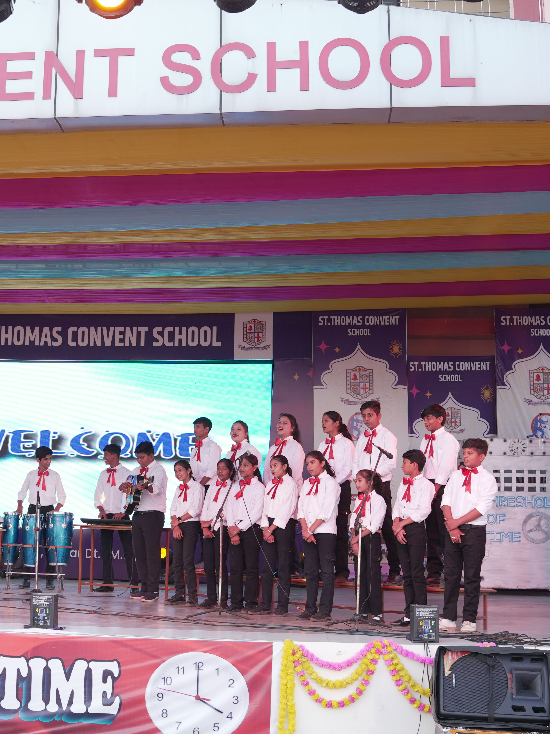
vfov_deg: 32.2
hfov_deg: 23.9
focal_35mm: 60
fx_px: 1271
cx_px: 85
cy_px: 350
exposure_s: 1/160
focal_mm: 35
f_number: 5
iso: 500
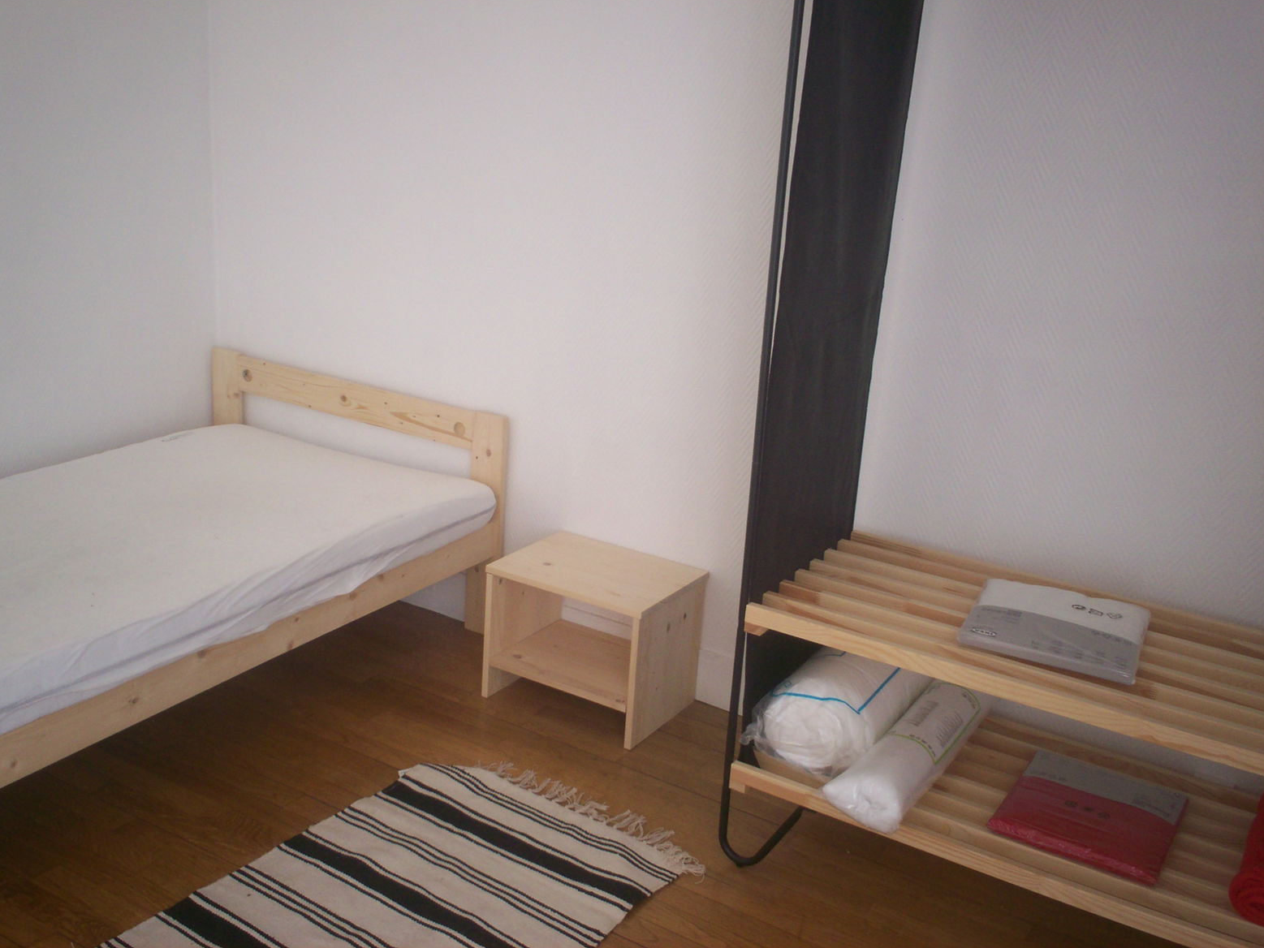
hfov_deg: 50.1
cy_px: 462
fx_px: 1351
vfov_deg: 38.7
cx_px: 617
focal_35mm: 37
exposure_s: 1/68.1
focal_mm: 6
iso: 100
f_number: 4.5
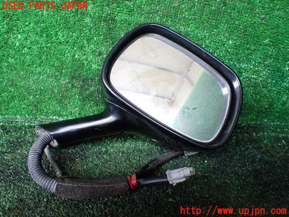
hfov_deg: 60.0
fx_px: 250
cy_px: 108
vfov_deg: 46.8
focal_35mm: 30
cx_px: 144
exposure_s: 1/125
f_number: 2.3
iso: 500
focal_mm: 5.4
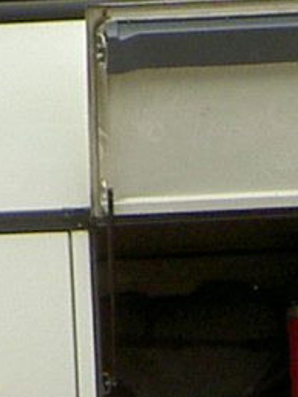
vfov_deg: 5.7
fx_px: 3957
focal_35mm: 345
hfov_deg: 4.2
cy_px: -278
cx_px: -579
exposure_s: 1/200
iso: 50
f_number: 4.7
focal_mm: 8
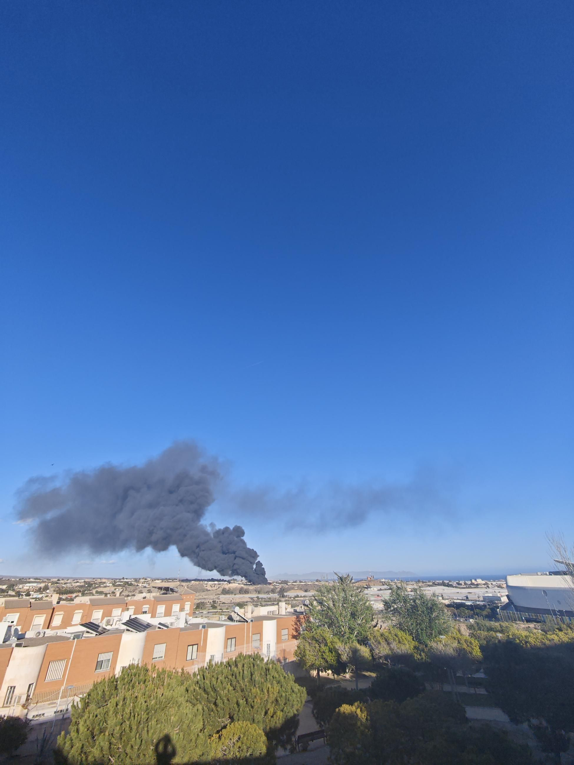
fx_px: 309
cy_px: 382
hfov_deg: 85.7
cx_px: 287
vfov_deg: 102.1
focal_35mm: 14
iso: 50
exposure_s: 1/689
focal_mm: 2.16
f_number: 2.2
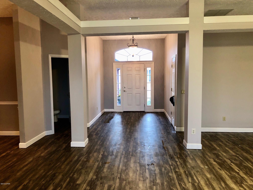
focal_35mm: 28
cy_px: 95
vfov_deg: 49.7
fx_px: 205
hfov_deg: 63.4
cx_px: 126
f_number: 1.8
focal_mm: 3.99
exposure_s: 1/15
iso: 50
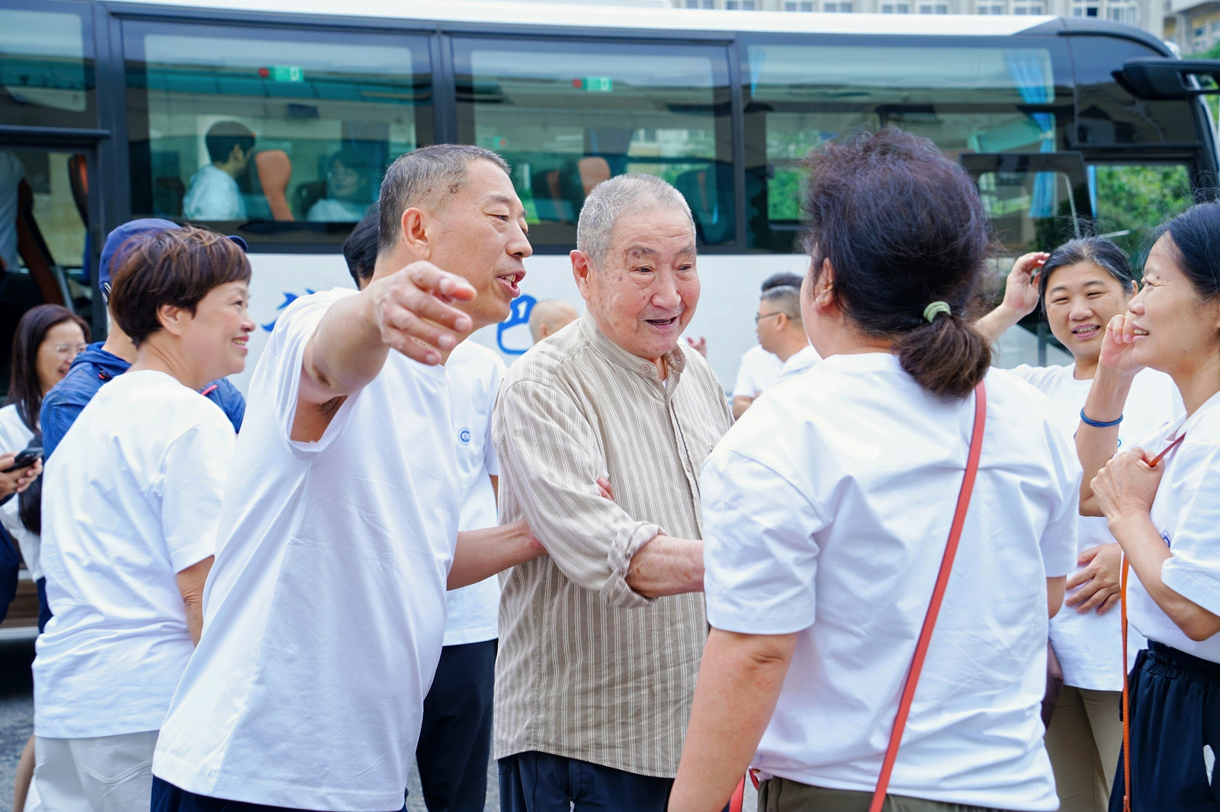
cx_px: 610
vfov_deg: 25.0
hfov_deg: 36.9
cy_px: 406
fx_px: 1829
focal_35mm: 54
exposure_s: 1/125
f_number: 5.6
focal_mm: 54
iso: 100
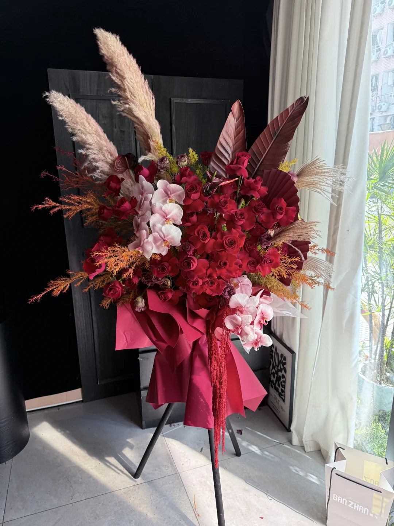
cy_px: 263
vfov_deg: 71.6
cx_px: 197
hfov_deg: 56.8
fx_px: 364
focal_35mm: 24
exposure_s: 1/114
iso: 200
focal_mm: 6.76
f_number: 1.78
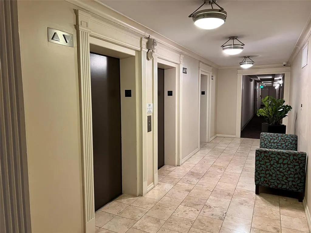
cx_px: 156
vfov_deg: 53.1
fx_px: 234
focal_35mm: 26
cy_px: 116
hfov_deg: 67.3
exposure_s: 1/60
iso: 320
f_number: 1.5
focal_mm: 5.7
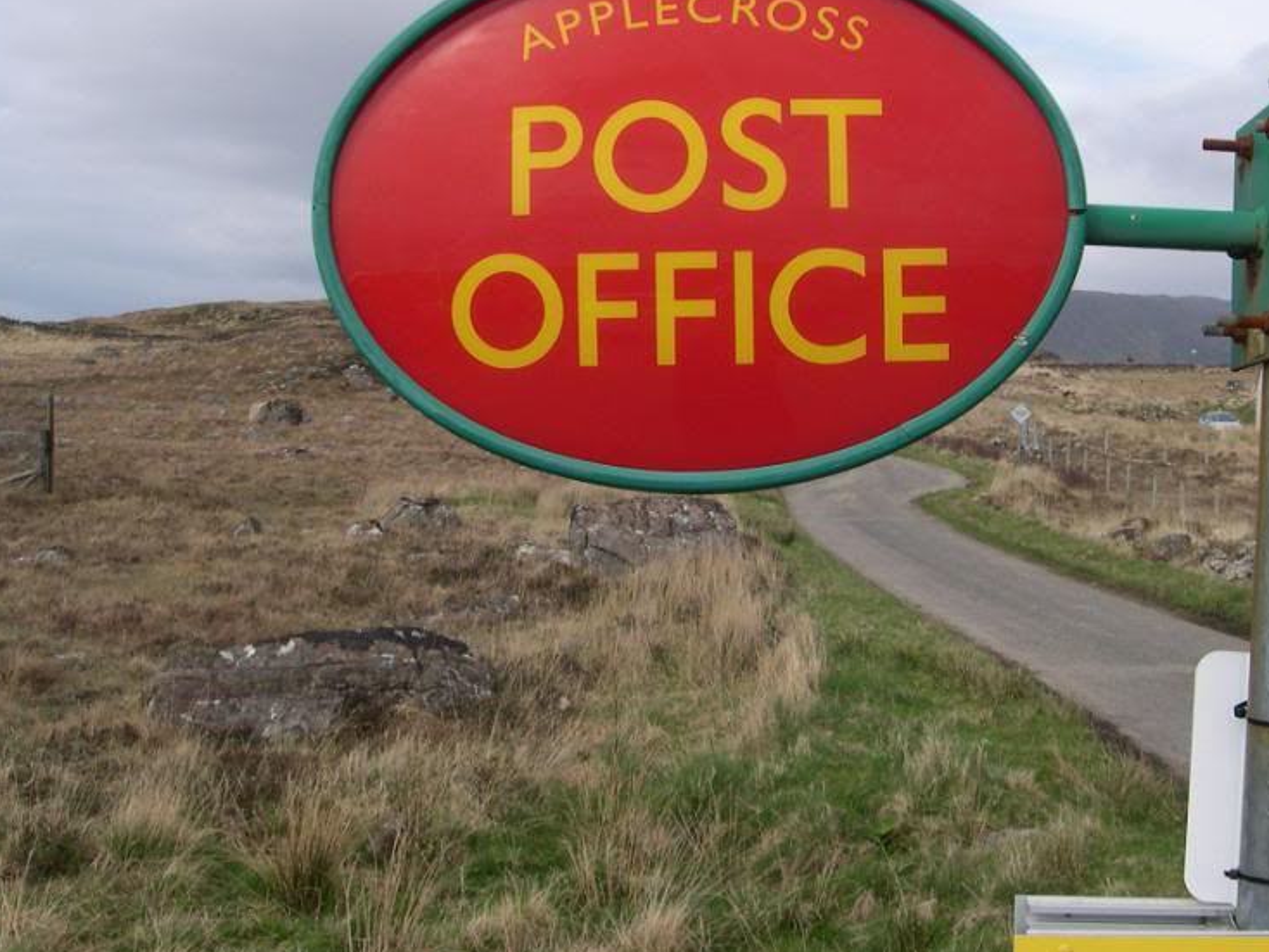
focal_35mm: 53
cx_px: 728
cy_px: 339
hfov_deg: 36.1
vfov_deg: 27.4
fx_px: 1944
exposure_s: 1/169
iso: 100
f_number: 7.6
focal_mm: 8
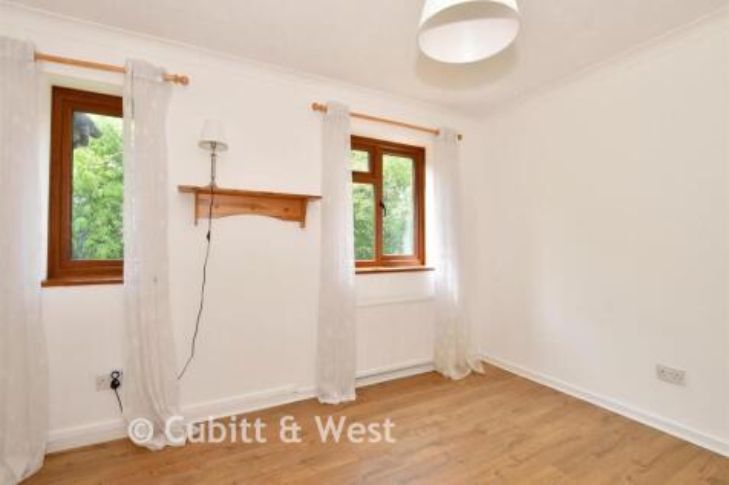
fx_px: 304
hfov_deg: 100.4
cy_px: 242
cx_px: 364
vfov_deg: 77.3
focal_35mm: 15
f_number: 8
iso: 200
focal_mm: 10
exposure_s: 1/80
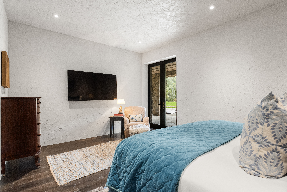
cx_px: 144
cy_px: 96
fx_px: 152
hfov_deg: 86.9
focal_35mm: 19
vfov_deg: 64.6
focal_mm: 19
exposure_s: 1/5
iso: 1600
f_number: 7.1
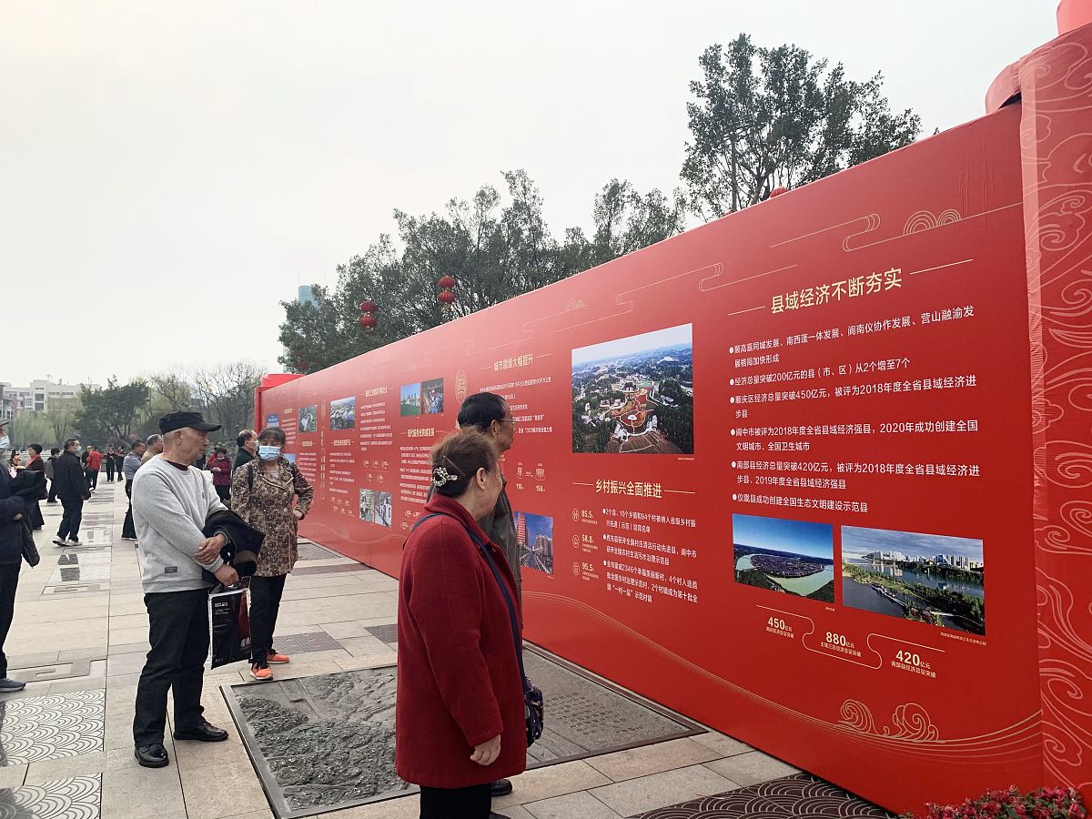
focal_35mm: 26
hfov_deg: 67.3
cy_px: 410
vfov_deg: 53.1
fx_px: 820
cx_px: 546
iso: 25
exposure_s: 1/639
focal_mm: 4.25
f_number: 1.8
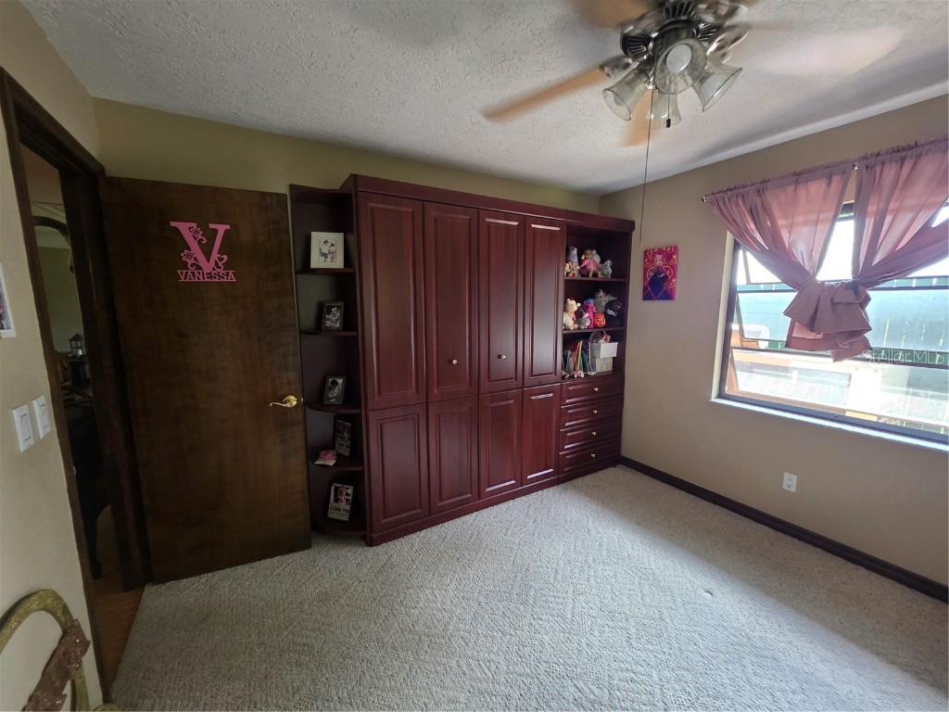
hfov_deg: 106.2
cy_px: 356
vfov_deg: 89.9
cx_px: 474
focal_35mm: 13
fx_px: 356
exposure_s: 1/60
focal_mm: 2.2
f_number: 1.9
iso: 400
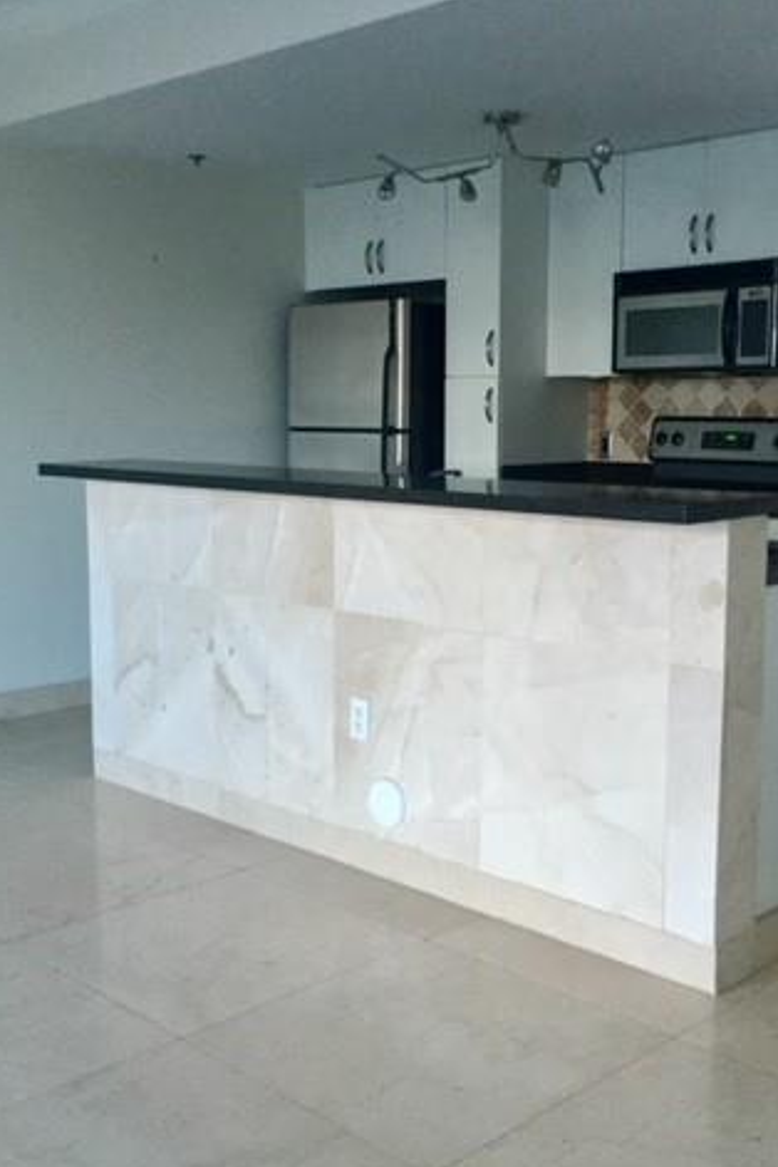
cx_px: 424
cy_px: 585
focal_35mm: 41
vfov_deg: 47.4
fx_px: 1329
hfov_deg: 32.6
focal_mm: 4.15
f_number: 2.2
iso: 100
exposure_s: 1/30
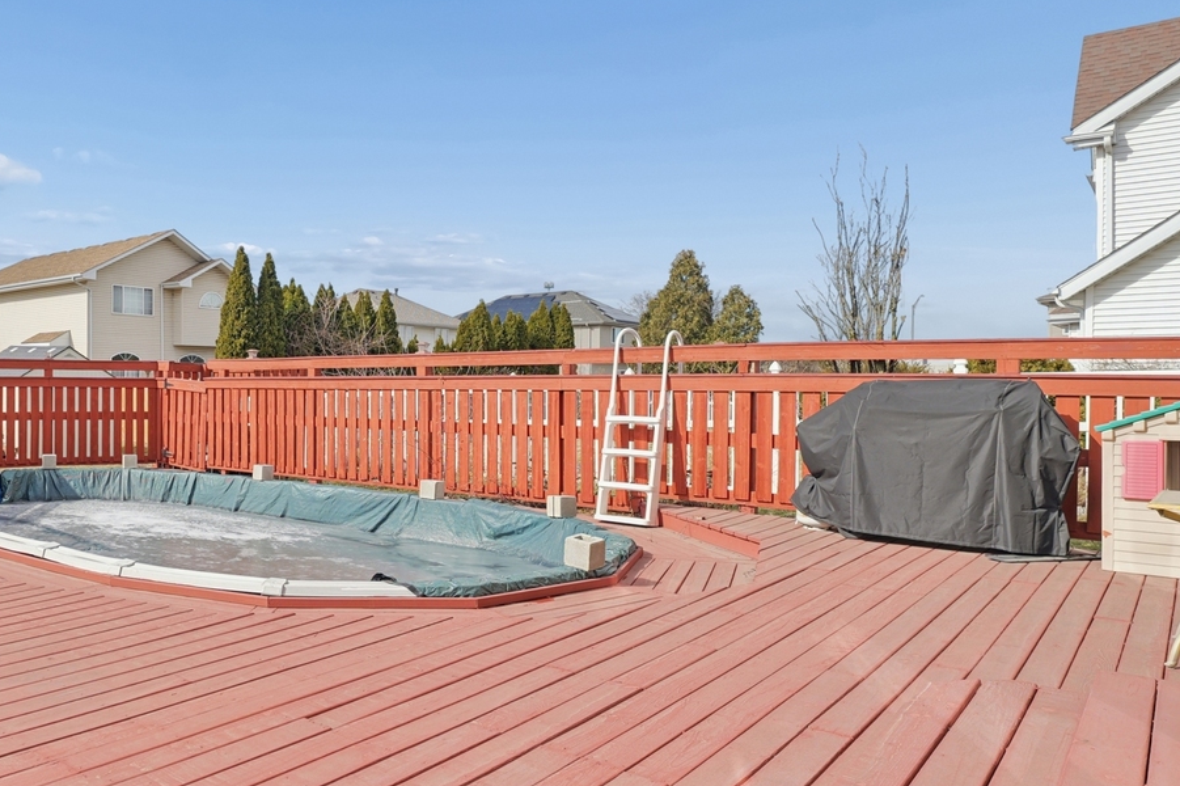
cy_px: 421
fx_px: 885
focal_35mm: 27
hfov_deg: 62.7
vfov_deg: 47.9
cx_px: 267
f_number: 4
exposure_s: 1/640
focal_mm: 15
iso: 100
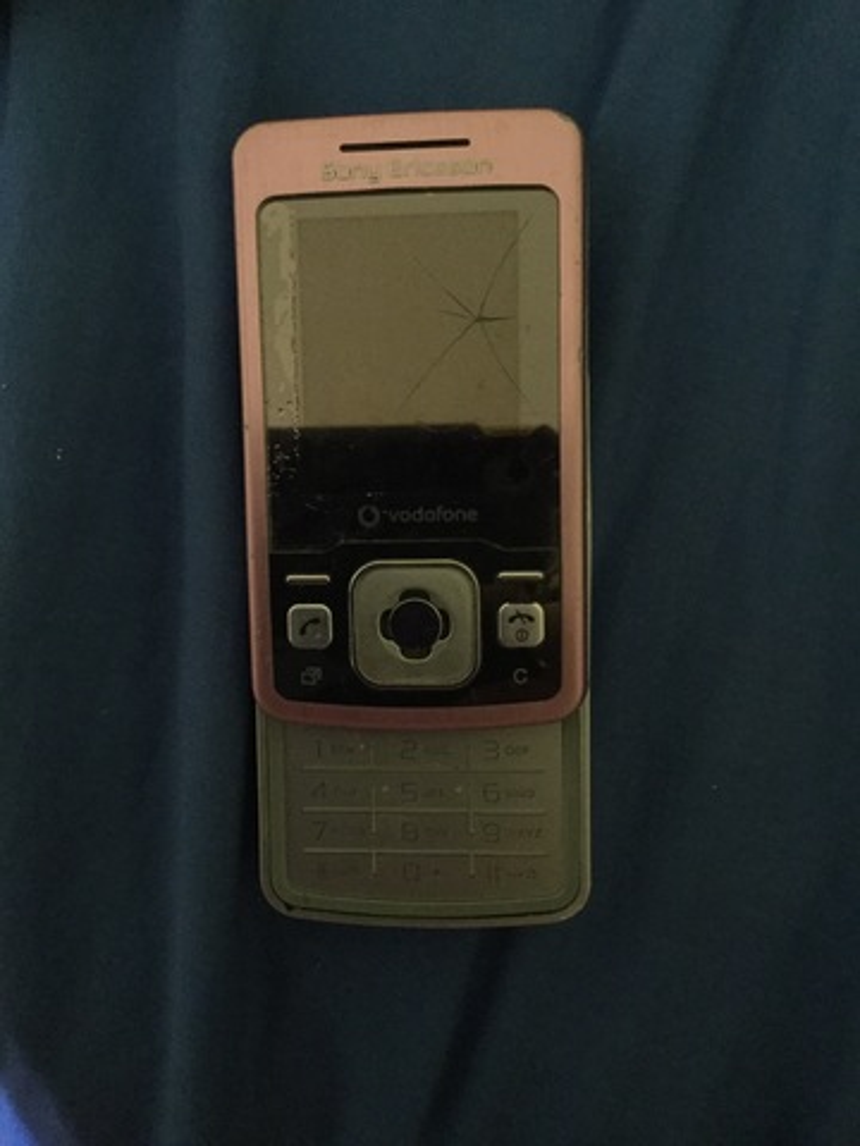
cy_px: 573
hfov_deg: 45.4
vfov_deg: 58.4
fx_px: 1027
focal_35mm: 31
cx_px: 430
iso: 640
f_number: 2.4
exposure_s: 1/17
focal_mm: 3.3
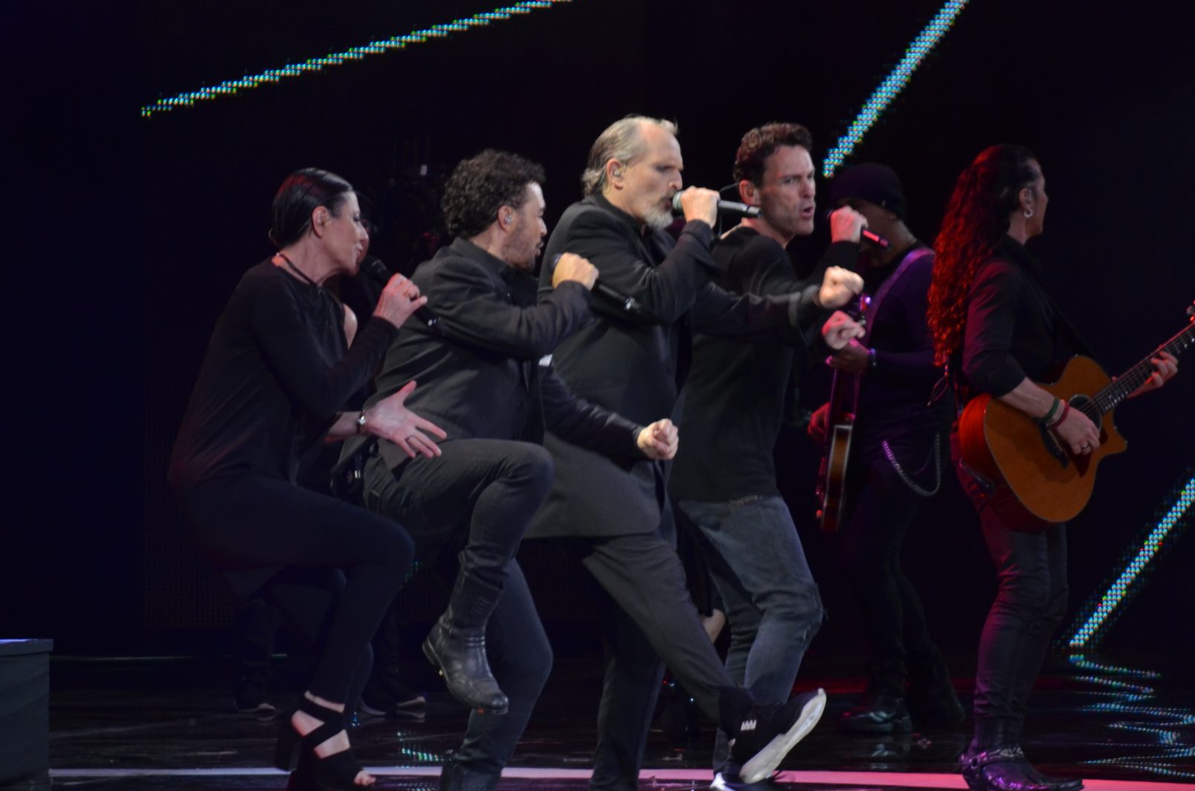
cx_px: 512
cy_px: 388
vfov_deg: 3.6
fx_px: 12686
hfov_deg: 5.4
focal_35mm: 383
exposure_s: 1/125
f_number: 5.6
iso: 1000
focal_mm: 200
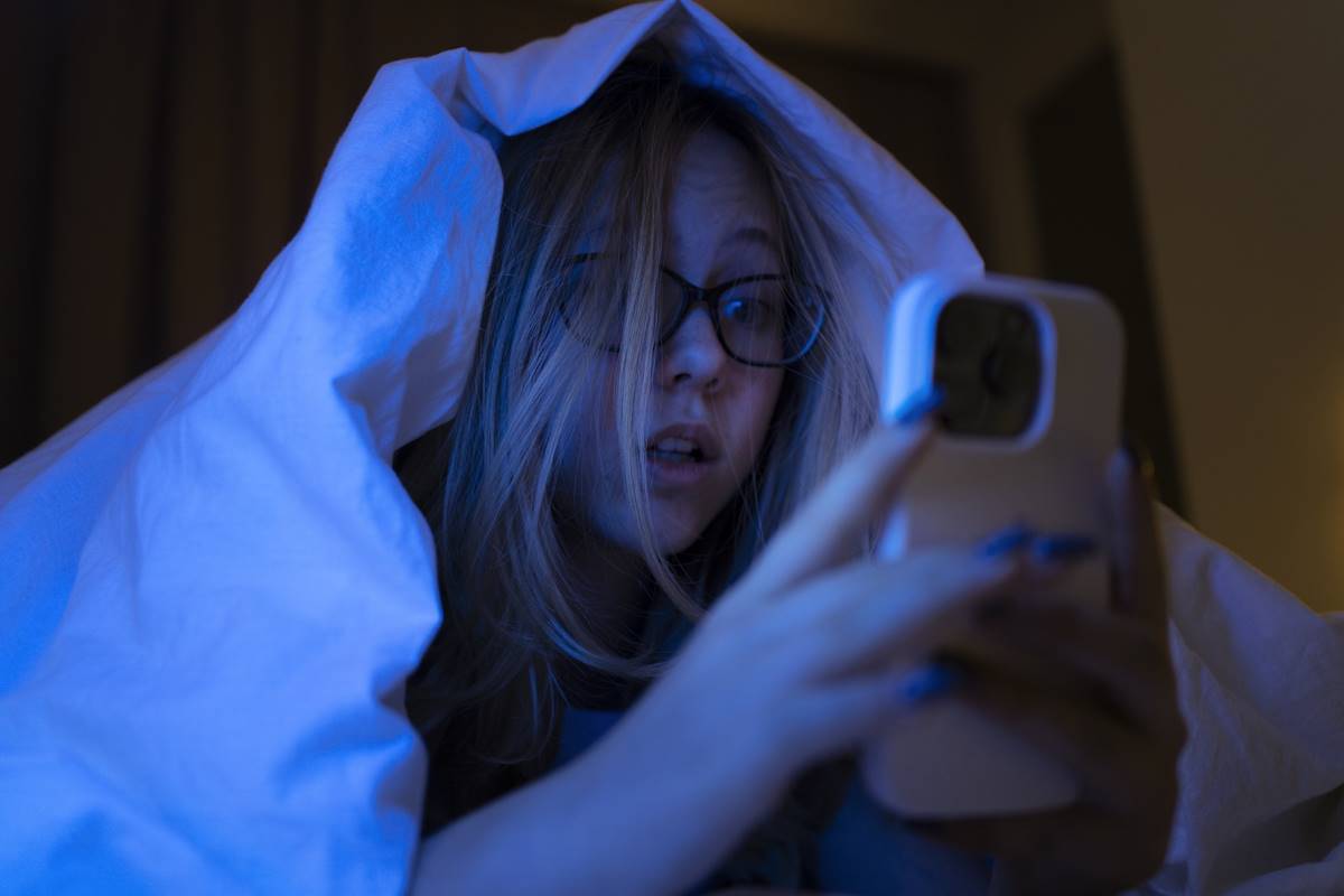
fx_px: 1307
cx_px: 672
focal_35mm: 35
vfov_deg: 37.9
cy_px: 448
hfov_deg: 54.4
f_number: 2.2
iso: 640
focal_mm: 35
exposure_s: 1/200
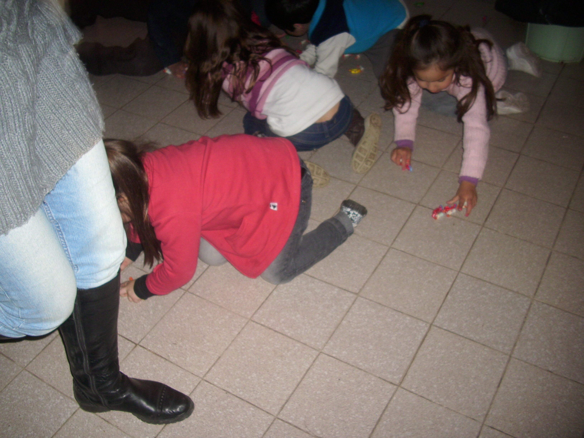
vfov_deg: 45.4
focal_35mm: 31
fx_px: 523
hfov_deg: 58.4
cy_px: 219
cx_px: 292
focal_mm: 6.2
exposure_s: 1/30
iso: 100
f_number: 2.8
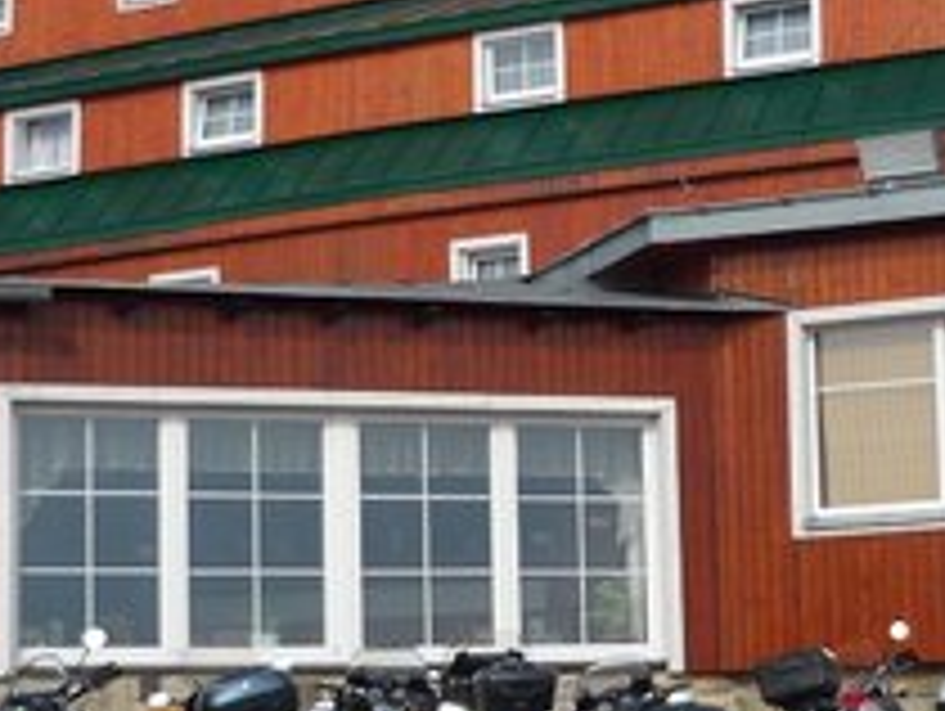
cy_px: 392
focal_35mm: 98
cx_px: 567
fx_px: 2678
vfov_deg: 15.1
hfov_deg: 20.0
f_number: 8
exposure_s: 1/200
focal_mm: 5.5
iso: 100
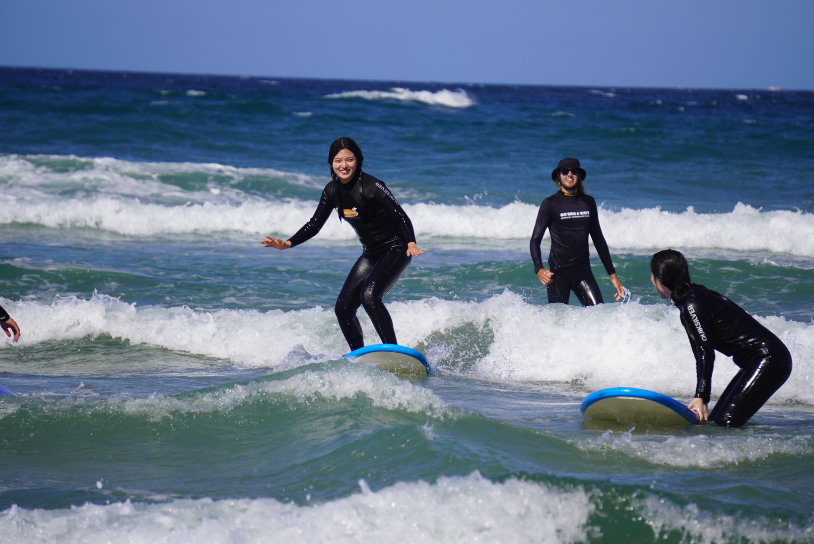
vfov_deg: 4.5
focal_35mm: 303
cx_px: 407
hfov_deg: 6.8
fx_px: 6856
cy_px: 272
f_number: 6.3
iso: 100
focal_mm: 202
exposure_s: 1/800
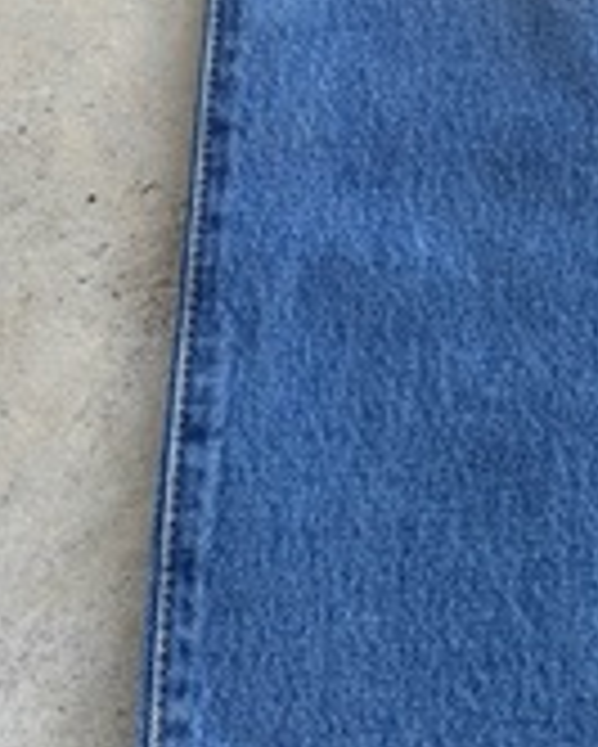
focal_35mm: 82
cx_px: 537
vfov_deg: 21.1
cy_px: -220
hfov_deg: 18.4
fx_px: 1812
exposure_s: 1/402
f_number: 1.78
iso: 80
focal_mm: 6.76
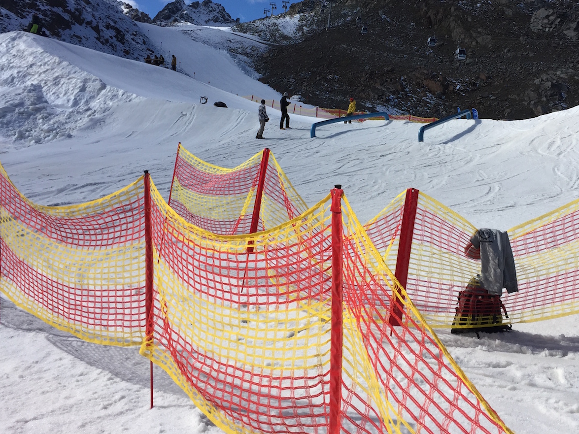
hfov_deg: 46.2
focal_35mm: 40
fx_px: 669
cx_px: 377
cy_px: 142
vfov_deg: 35.6
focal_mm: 4.15
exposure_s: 1/3597
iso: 32
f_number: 2.2
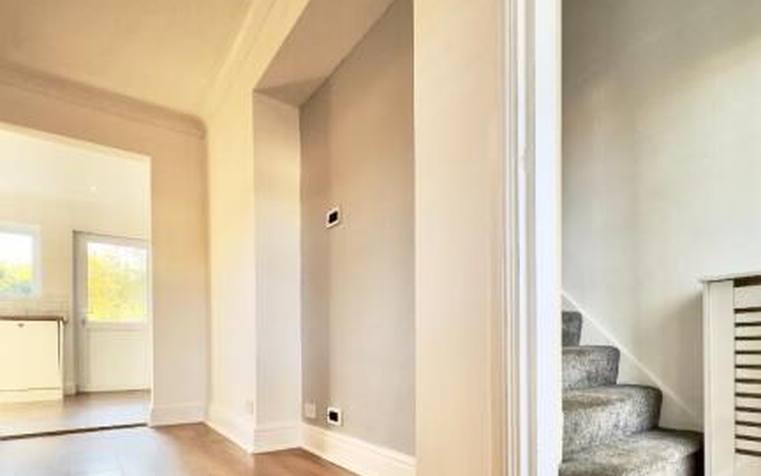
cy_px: 361
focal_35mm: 20
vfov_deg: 56.5
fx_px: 415
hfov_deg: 84.6
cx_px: 429
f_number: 2.2
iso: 160
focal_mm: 2.22
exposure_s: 1/100
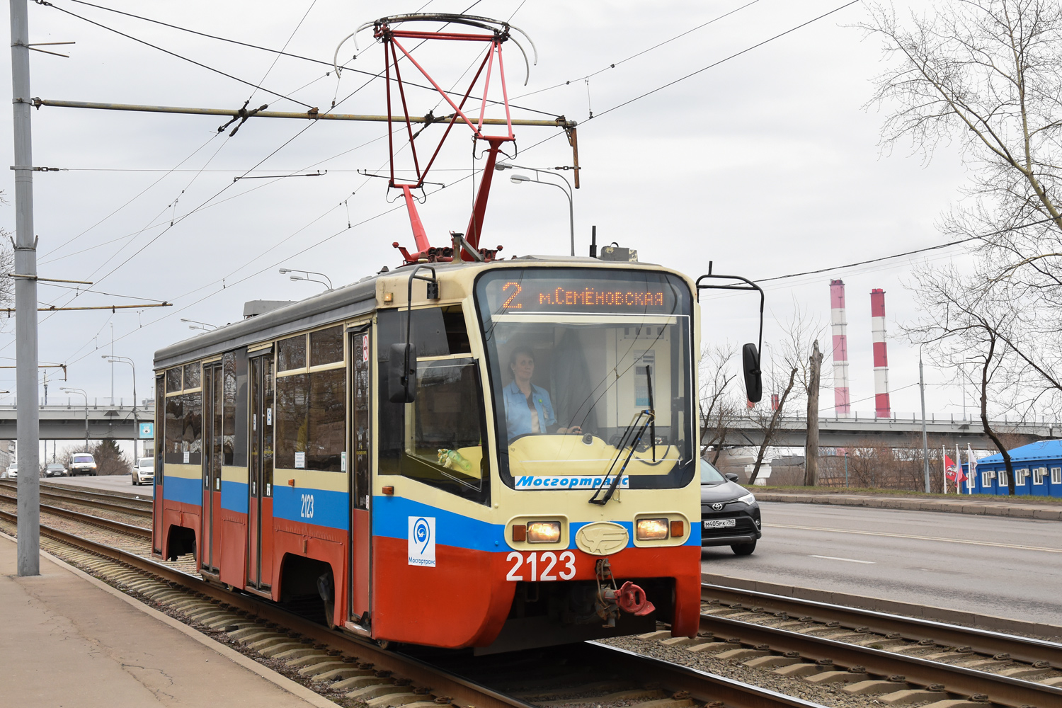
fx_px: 1770
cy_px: 354
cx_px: 531
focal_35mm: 60
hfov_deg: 33.4
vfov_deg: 22.6
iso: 800
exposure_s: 1/640
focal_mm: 40
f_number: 7.1
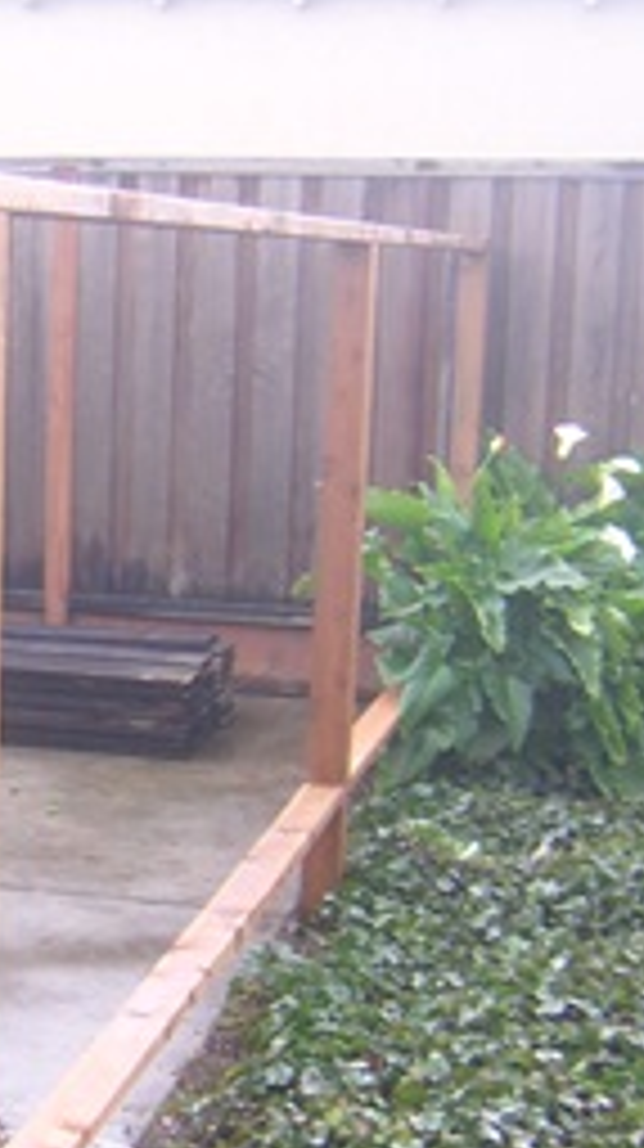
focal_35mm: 70
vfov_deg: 30.1
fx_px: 2130
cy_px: 673
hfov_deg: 16.7
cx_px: -70
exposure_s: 1/33
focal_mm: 4.7
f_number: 2.6
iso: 100
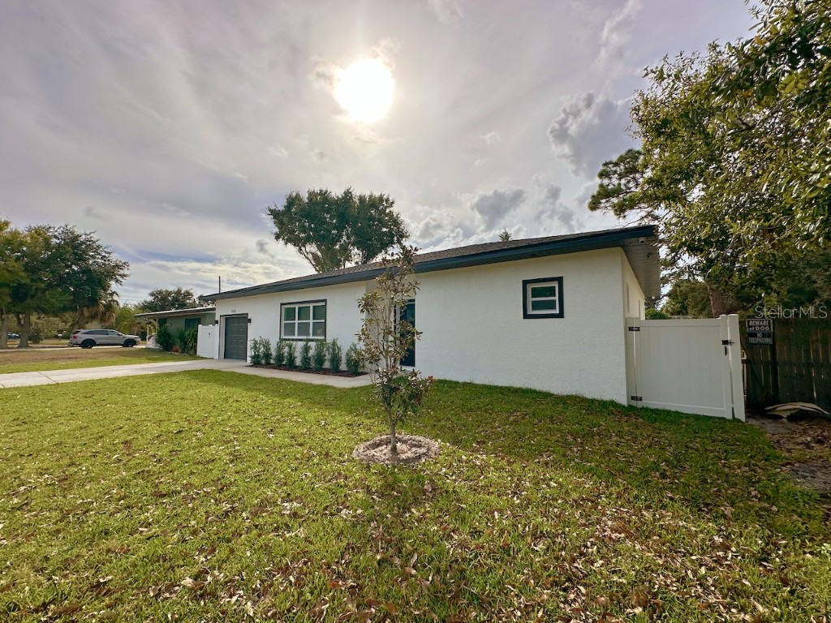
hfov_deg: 102.1
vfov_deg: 85.7
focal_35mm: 14
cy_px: 312
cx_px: 416
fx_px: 336
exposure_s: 1/3040
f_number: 2.2
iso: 40
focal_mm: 2.22
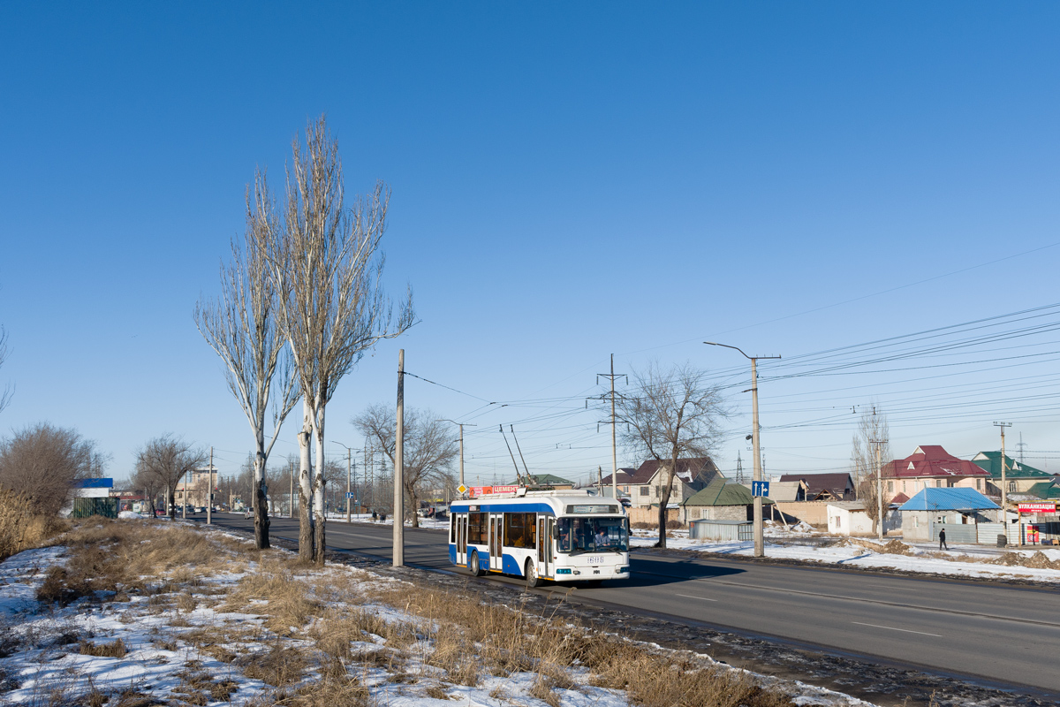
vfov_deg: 40.0
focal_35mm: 33
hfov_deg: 57.2
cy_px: 354
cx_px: 530
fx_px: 972
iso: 200
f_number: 8
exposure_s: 1/640
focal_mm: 22
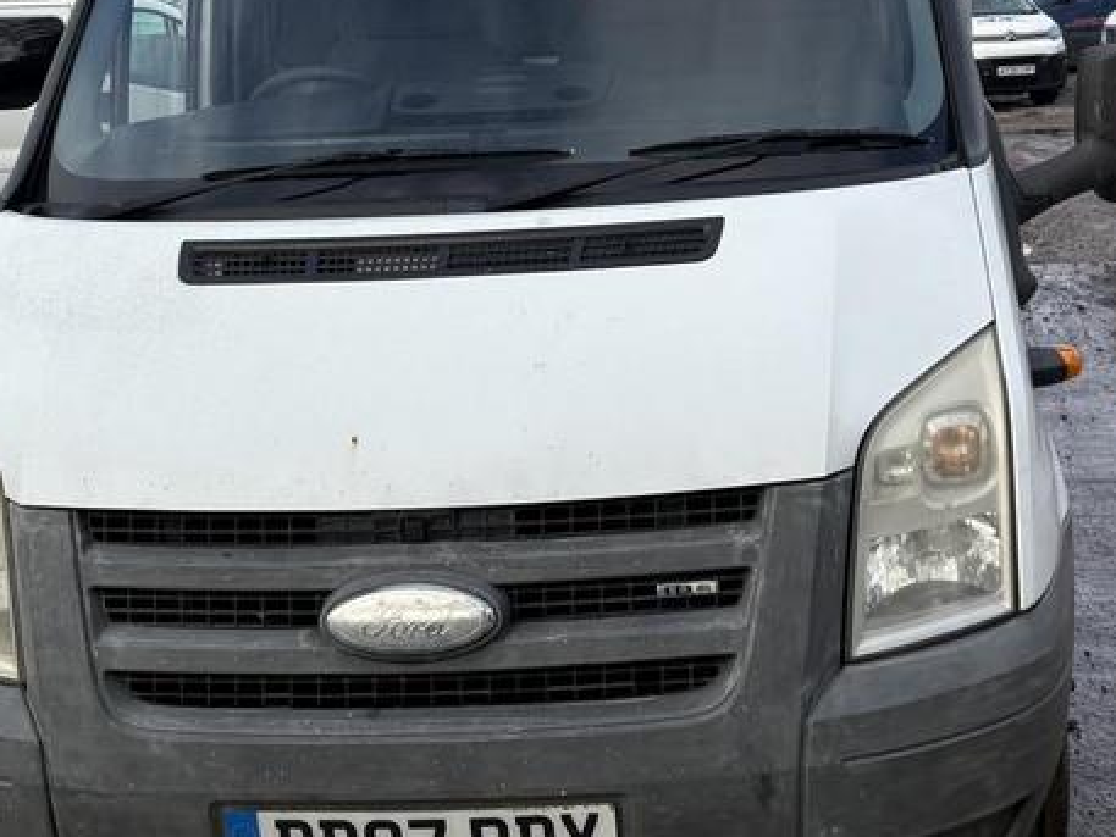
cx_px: 645
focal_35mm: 51
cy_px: 178
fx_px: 1645
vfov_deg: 28.0
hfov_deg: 37.4
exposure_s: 1/1799
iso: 50
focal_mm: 5.96
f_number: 1.6
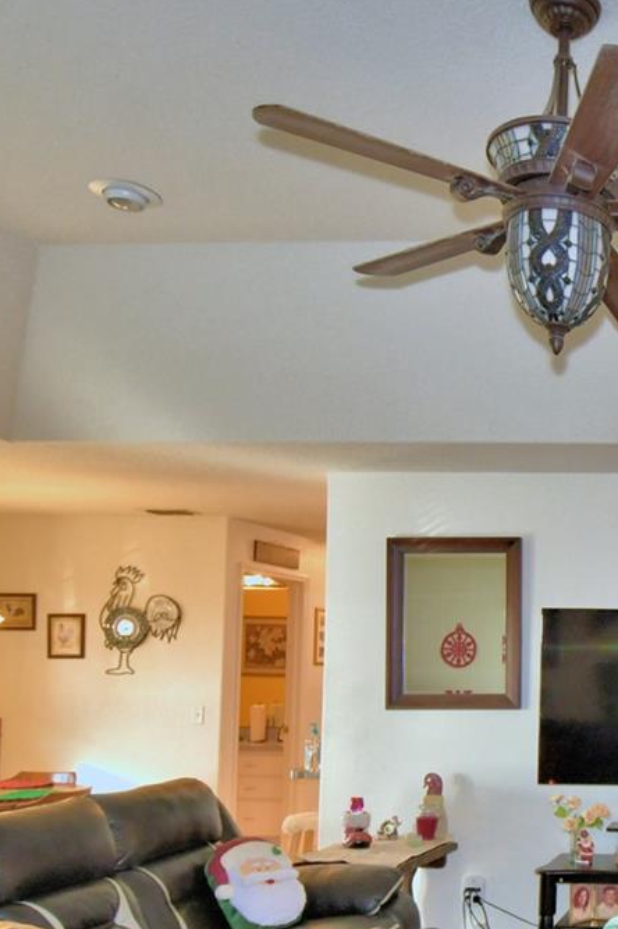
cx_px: 764
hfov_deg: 30.5
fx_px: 928
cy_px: 624
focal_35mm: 36
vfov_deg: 52.1
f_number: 4.5
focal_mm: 10
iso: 360
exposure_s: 1/30
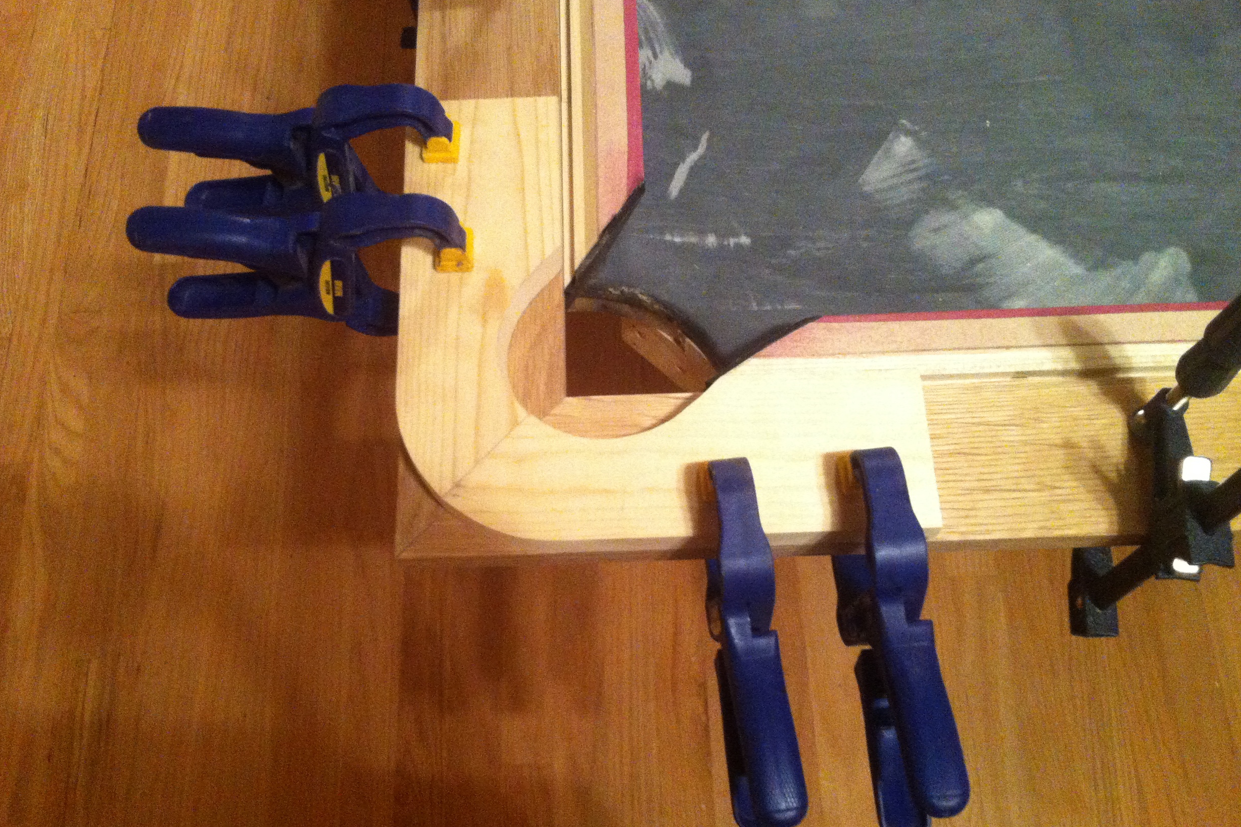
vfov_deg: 35.9
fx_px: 1275
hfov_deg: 51.9
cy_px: 443
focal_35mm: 37
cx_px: 610
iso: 500
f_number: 2.8
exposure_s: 1/15
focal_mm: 3.85
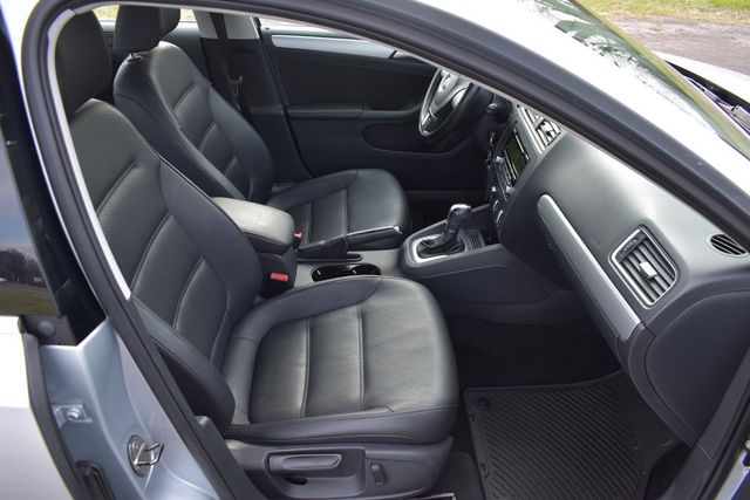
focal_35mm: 27
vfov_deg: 48.0
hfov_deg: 67.4
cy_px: 250
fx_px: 563
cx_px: 375
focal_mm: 18
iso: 400
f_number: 5
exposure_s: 1/250
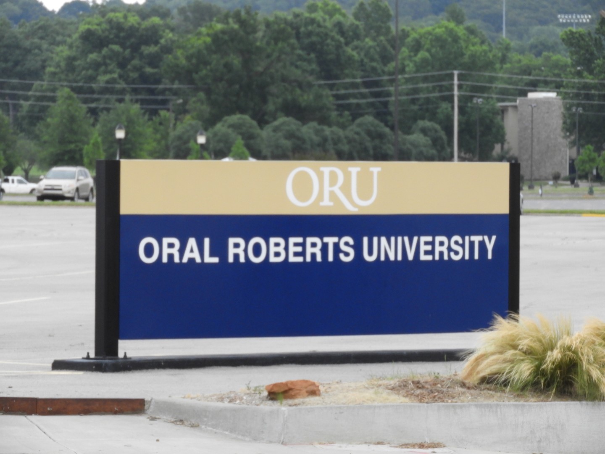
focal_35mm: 300
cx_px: 302
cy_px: 227
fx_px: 5243
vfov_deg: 5.0
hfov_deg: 6.6
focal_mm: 53.7
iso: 400
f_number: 5.5
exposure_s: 1/80
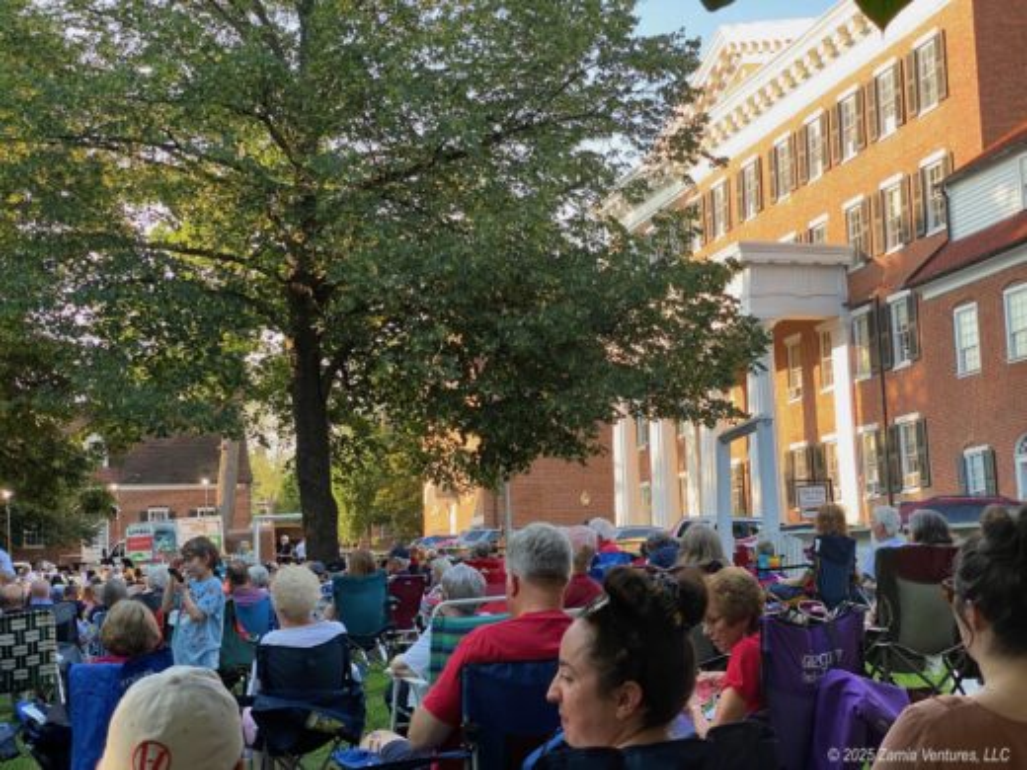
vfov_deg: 28.0
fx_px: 1543
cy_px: 385
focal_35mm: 52
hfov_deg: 36.8
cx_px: 514
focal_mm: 6
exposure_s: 1/122
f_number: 2
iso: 40
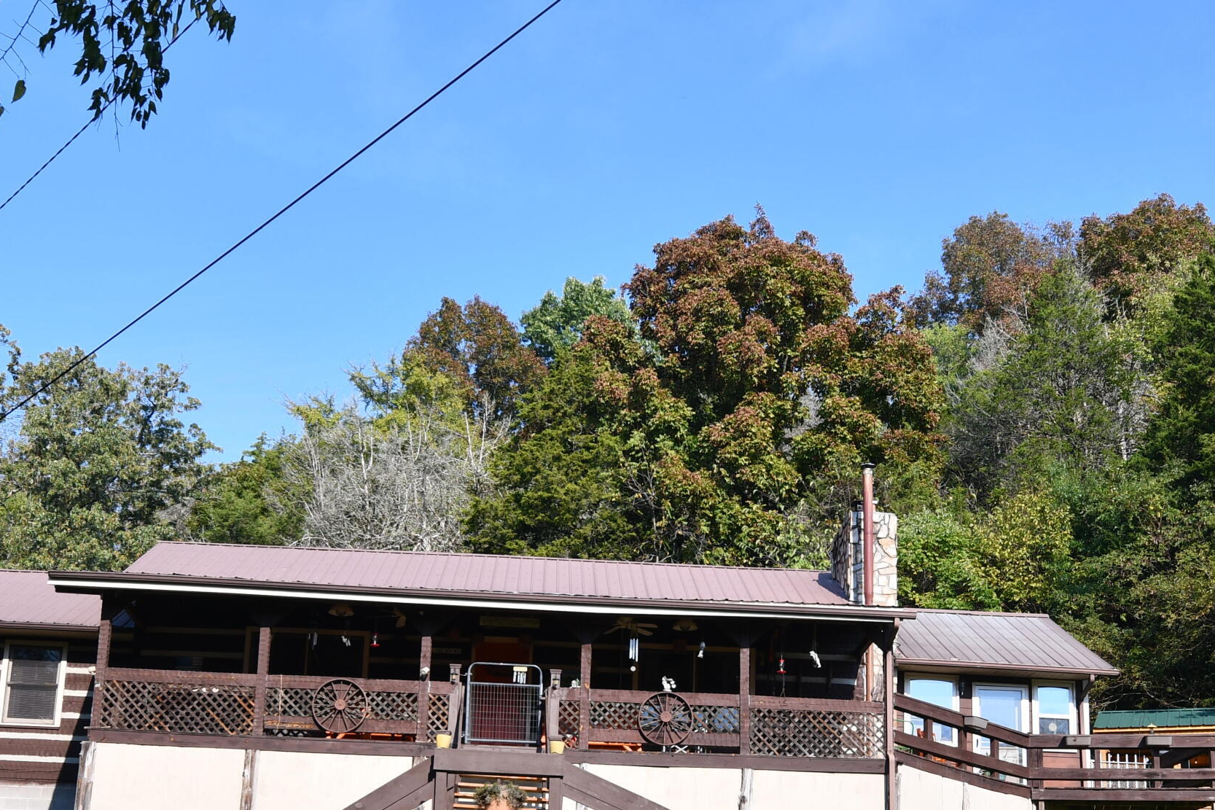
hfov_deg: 36.9
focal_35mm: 54
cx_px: 608
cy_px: 666
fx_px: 1822
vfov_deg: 24.6
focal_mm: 20
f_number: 8
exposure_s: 1/250
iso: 110
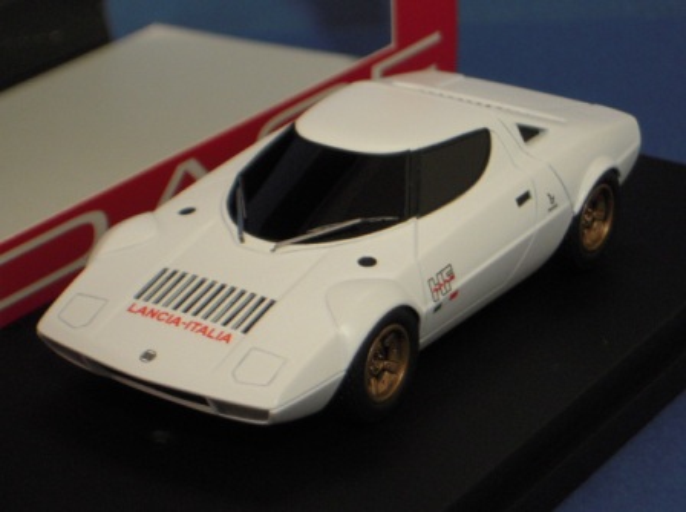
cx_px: 343
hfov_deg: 18.8
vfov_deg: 14.0
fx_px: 2076
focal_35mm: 105
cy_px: 256
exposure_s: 1/30
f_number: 5.6
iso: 400
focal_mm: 18.8
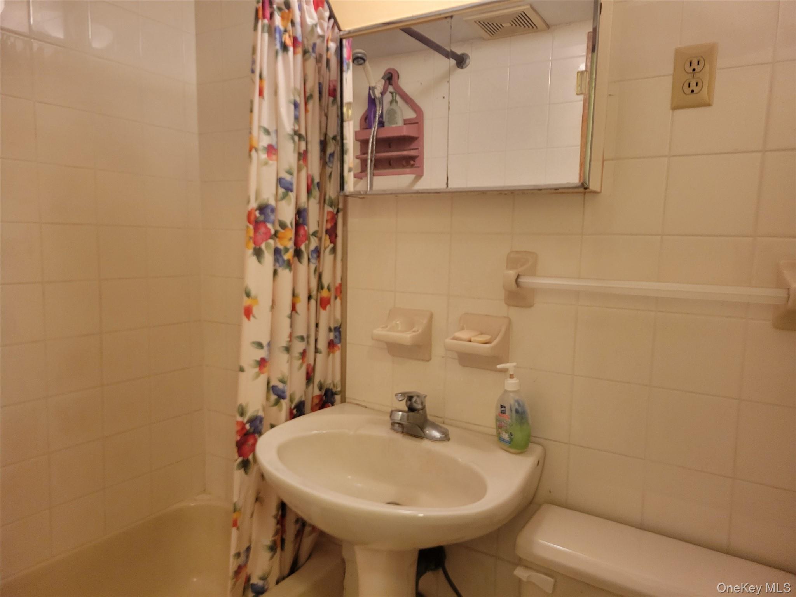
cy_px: 298
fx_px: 598
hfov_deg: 67.3
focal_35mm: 26
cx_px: 398
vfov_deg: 53.1
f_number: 1.8
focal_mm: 5.4
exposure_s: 1/40
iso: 400
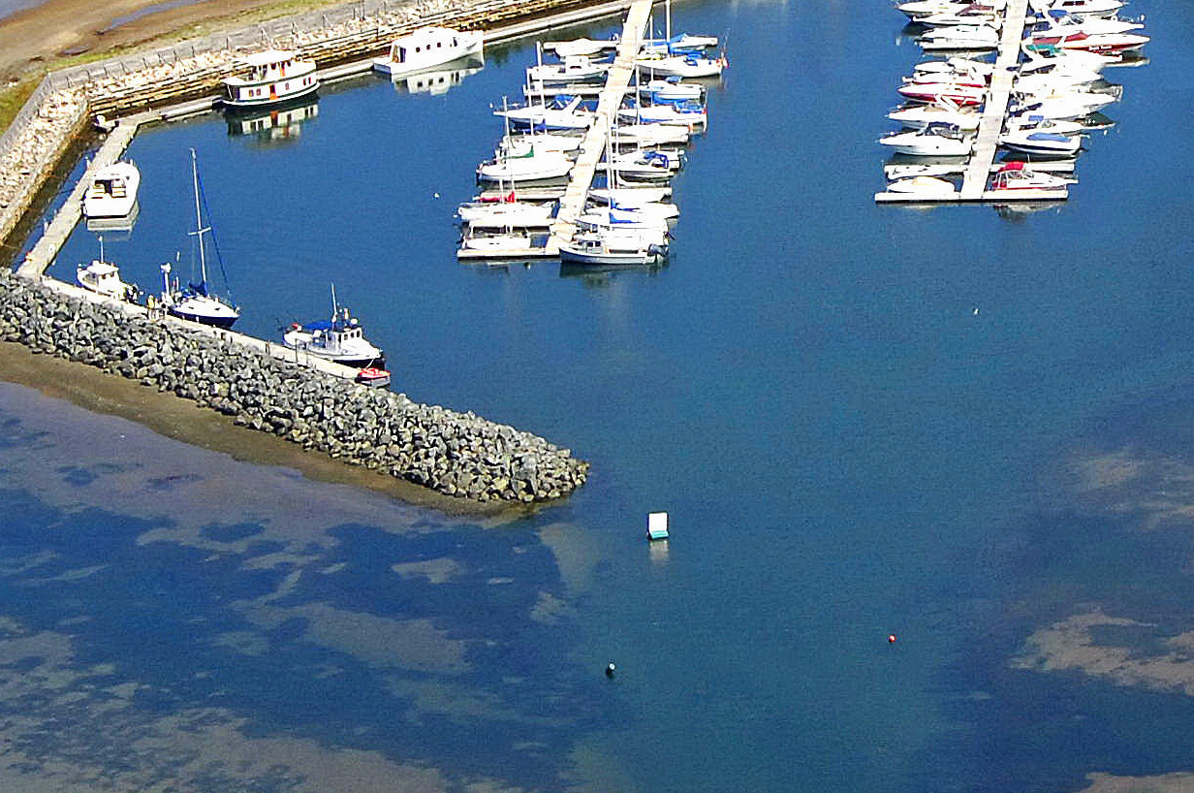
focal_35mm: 183
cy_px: 139
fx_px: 6053
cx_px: 1073
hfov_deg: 11.2
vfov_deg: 7.5
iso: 400
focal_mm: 35
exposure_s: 1/1000
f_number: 6
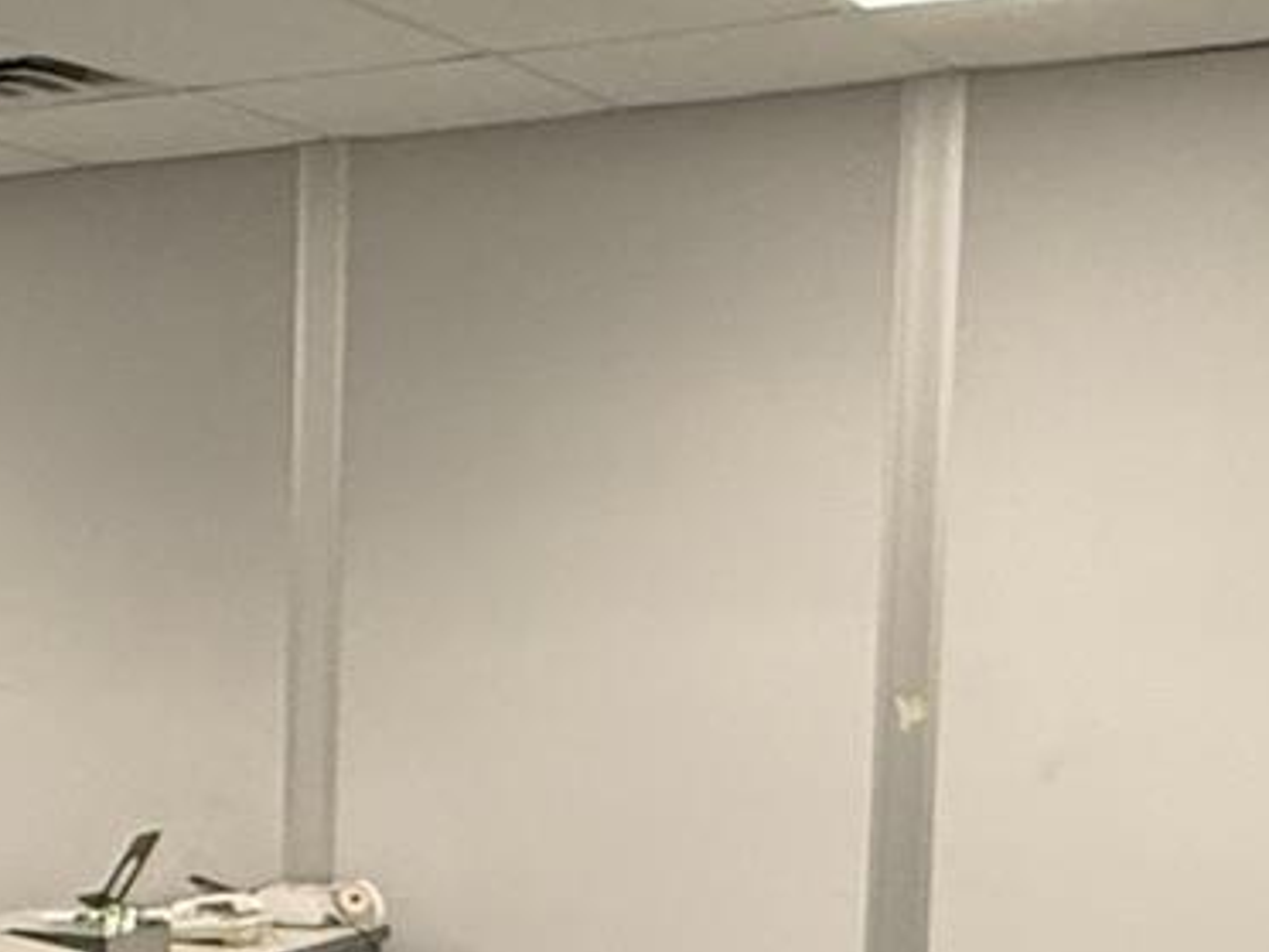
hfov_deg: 20.9
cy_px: 761
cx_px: -710
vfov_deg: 19.0
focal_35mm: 77
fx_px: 2823
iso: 320
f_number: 2.2
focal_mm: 2.22
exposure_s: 1/60
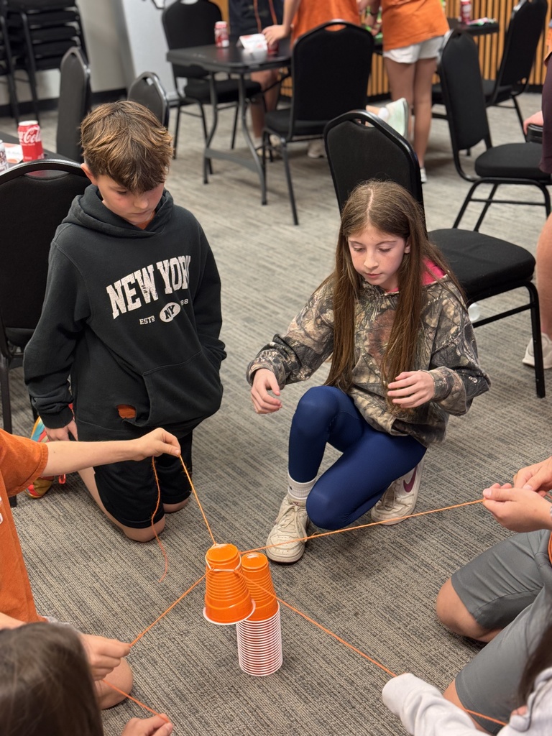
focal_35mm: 48
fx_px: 1021
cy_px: 368
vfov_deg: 39.7
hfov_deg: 30.3
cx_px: 276
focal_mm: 6.76
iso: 125
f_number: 1.78
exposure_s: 1/60
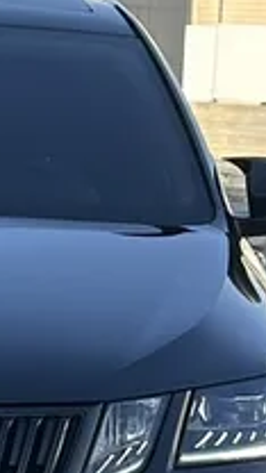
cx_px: -146
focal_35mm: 161
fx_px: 2019
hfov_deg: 7.4
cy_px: -20
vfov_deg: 13.2
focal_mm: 6.86
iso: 64
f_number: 1.78
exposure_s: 1/3257
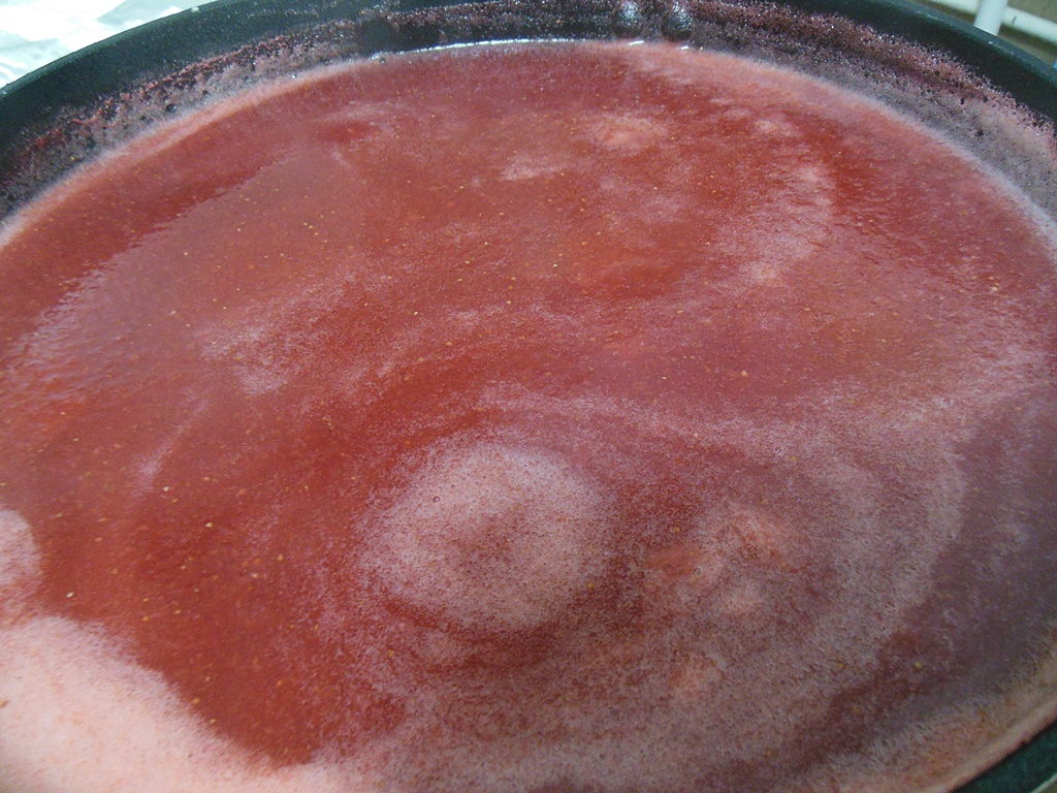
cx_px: 528
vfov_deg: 54.9
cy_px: 396
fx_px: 763
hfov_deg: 69.4
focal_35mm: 25
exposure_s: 1/8
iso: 500
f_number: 3.2
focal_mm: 4.5
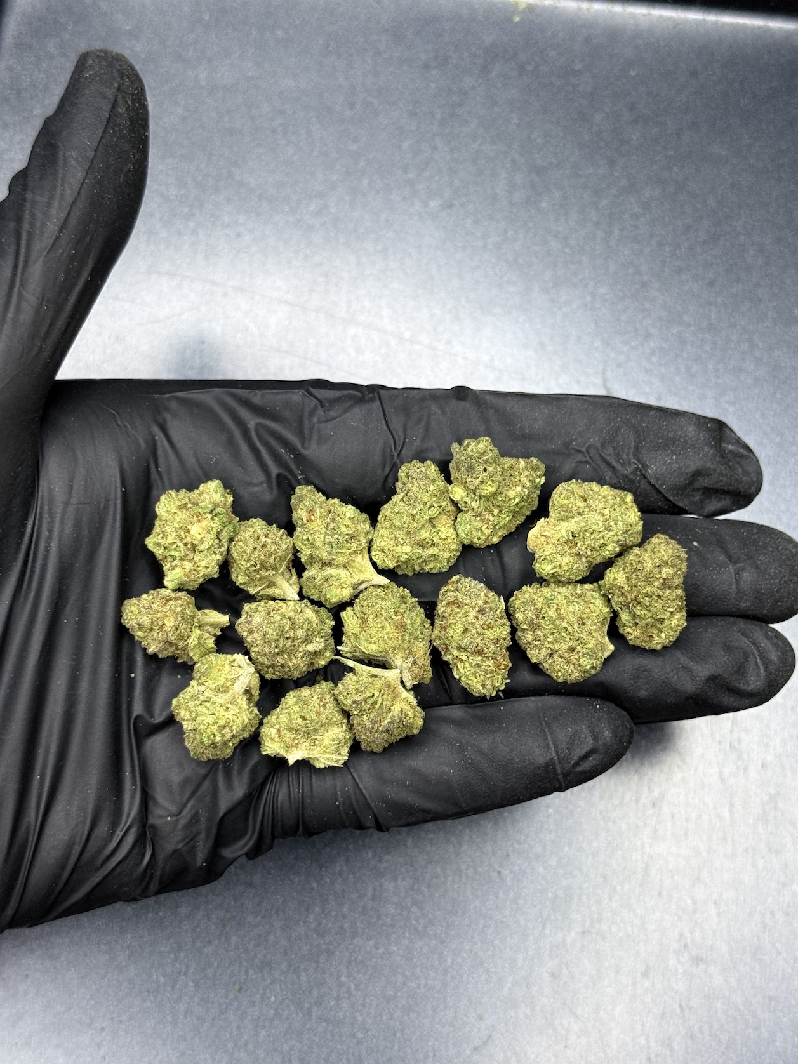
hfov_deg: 26.6
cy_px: 564
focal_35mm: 55
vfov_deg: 34.9
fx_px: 1691
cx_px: 402
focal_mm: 6.76
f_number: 1.78
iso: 125
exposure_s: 1/50
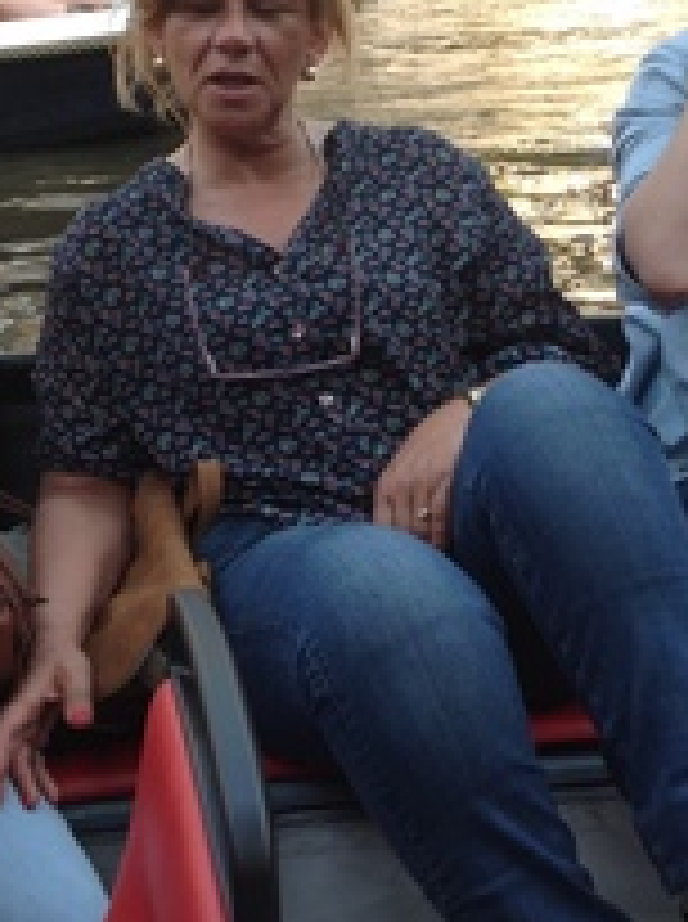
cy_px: 283
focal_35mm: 82
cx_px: 281
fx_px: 2180
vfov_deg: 23.7
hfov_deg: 17.9
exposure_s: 1/226
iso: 50
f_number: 2.4
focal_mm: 4.28
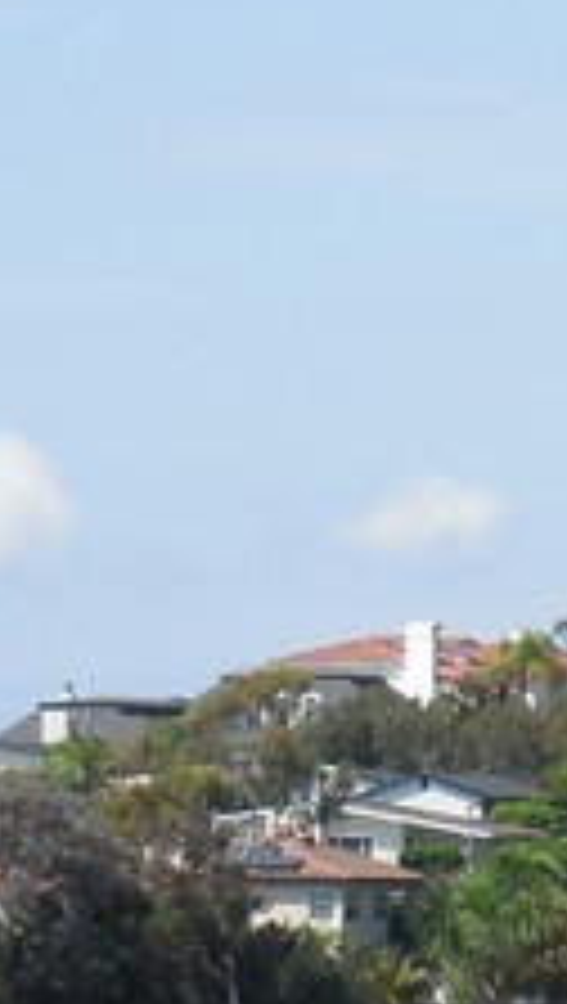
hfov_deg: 3.4
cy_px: 1270
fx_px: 9456
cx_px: 1755
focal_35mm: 355
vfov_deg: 6.0
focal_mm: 12.6
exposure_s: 1/640
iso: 125
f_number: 4.4
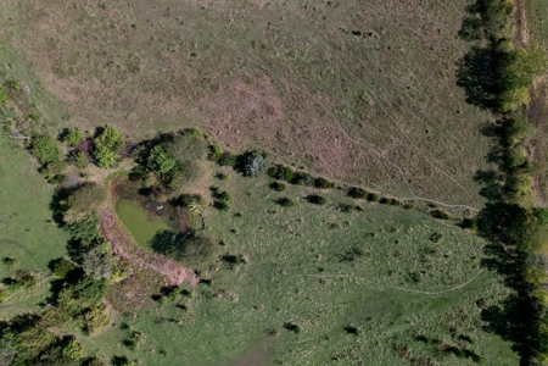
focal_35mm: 22
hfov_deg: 78.6
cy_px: 183
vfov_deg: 57.2
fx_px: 335
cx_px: 274
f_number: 2.8
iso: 100
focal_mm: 8.38
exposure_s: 1/60
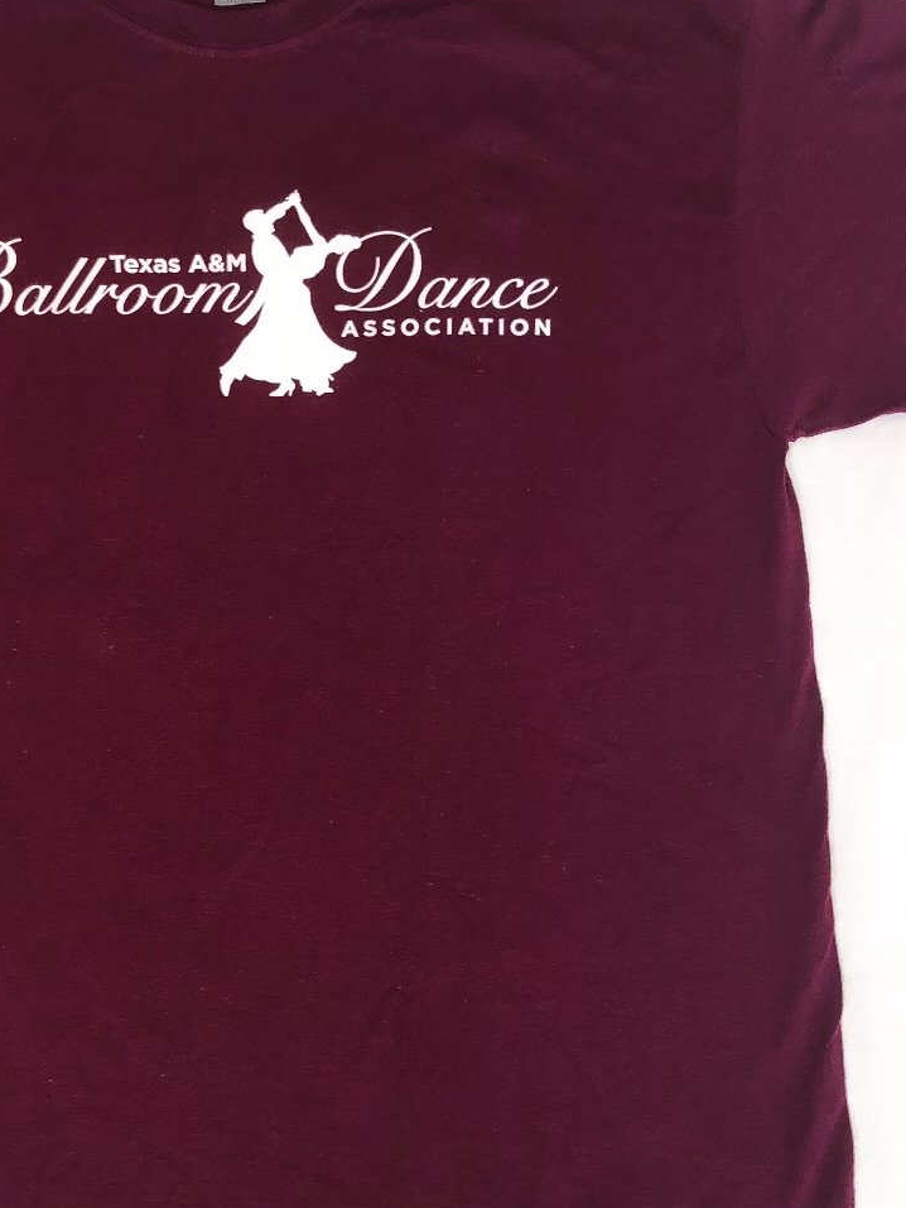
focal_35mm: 59
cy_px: 639
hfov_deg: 24.6
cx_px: 264
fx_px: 2058
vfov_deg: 32.7
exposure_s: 1/19
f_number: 1.8
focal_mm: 3.99
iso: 20
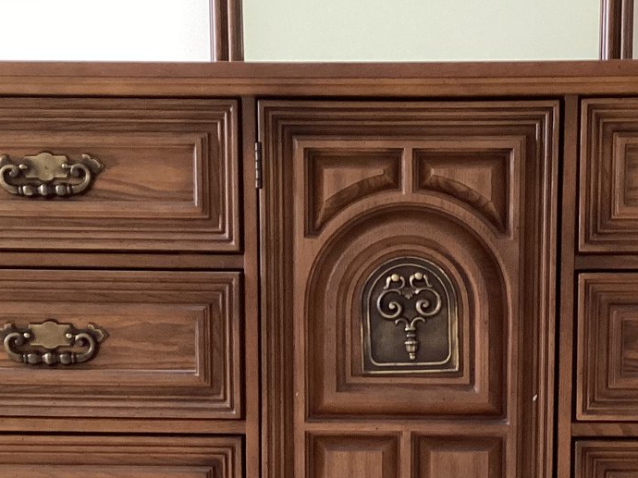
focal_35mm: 68
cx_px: 415
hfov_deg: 28.4
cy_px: 403
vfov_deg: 21.3
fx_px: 1253
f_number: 2.4
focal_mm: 3.3
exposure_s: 1/50
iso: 160
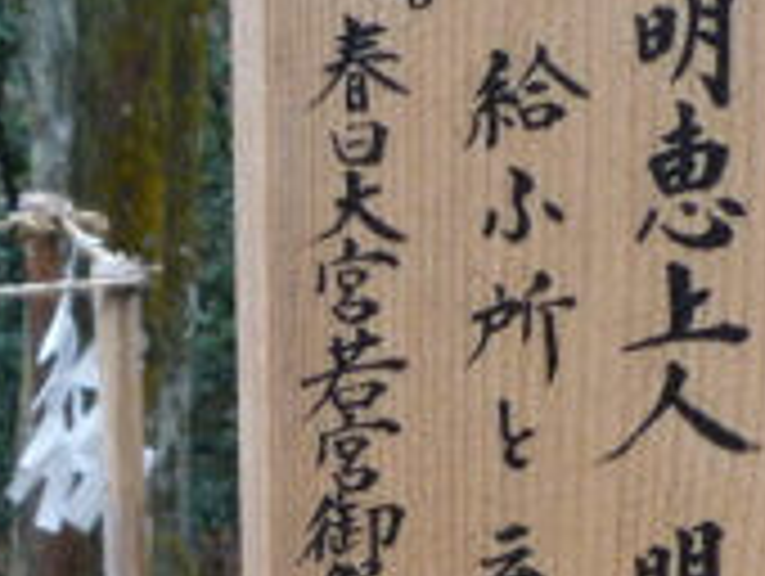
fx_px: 3430
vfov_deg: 9.4
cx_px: 288
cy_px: 824
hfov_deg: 12.7
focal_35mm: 155
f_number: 3.6
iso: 160
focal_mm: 5.8
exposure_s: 1/30
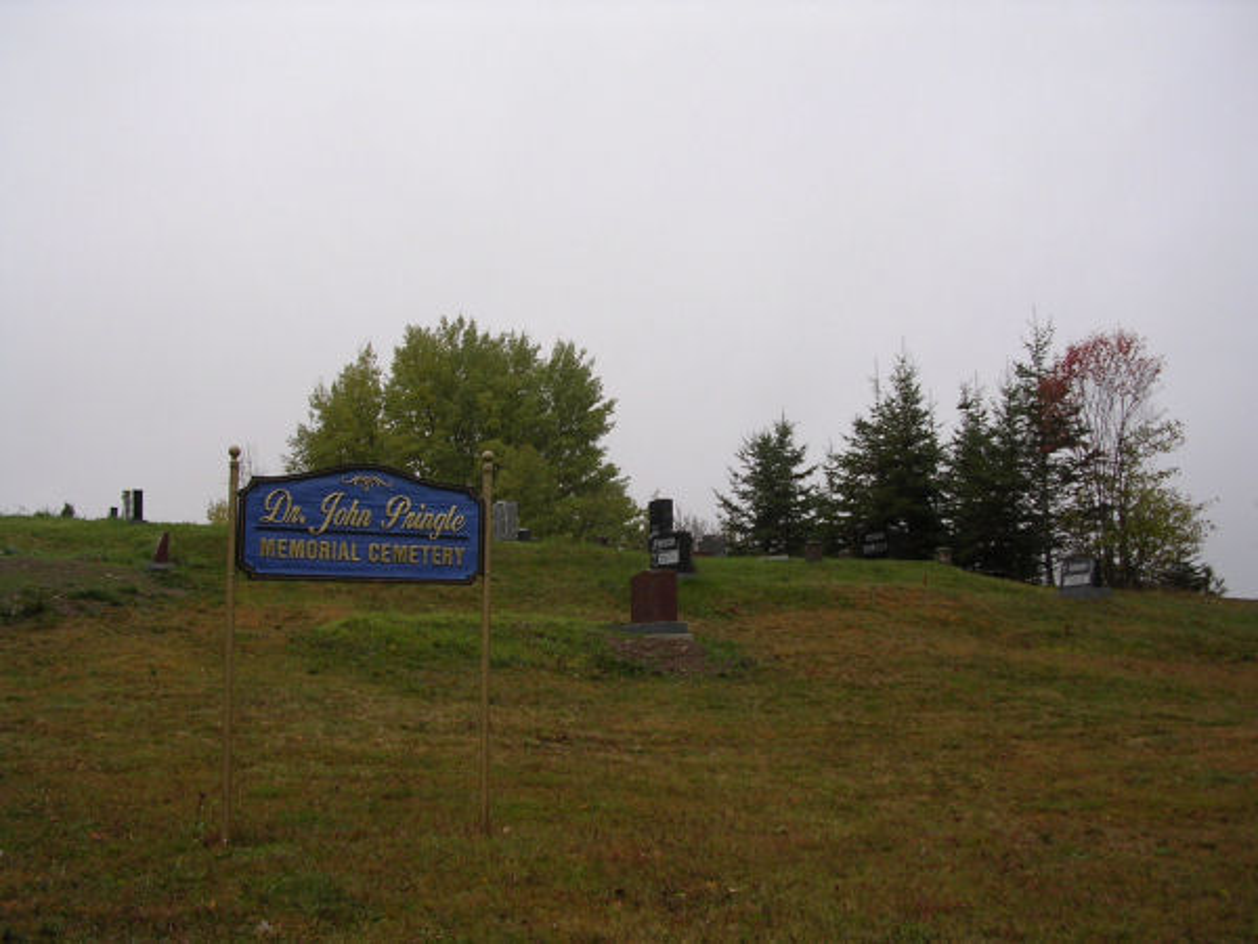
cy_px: 472
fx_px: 1381
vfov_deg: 37.7
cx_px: 629
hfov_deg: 49.0
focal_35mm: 38
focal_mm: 5.8
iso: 100
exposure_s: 1/347
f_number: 2.8
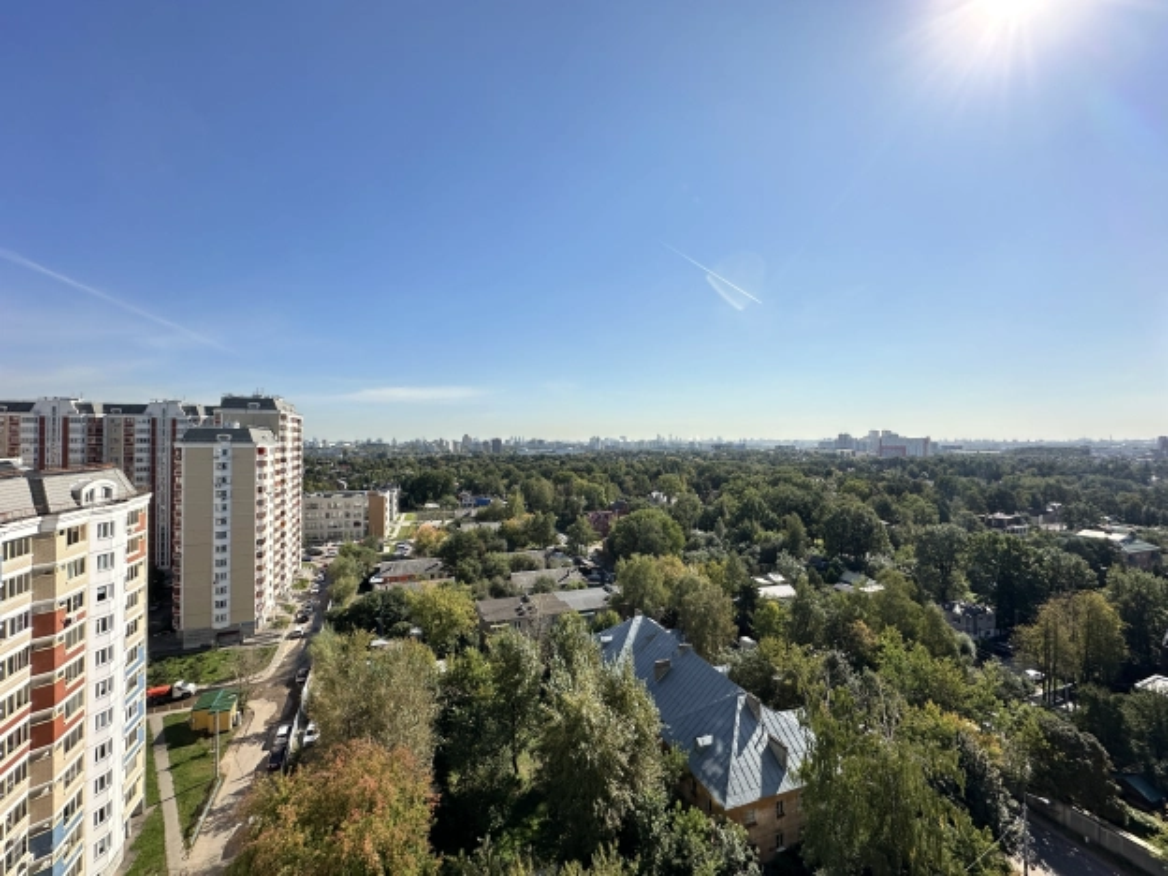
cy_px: 438
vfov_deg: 85.7
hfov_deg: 102.1
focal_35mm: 14
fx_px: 472
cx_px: 584
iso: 50
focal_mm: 2.22
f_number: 2.2
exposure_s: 1/2092
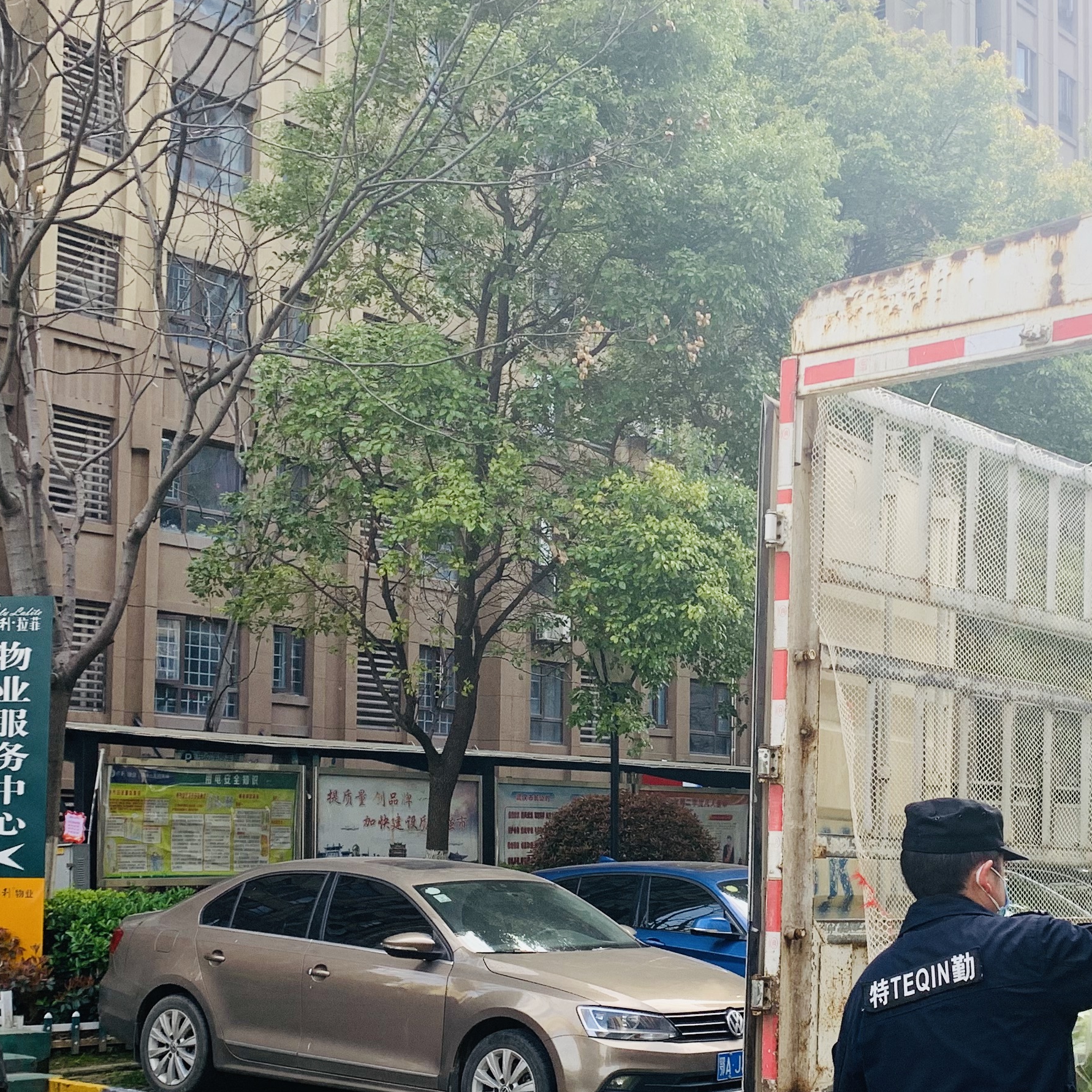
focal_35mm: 52
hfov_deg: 32.2
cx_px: 817
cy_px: 749
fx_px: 1856
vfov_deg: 32.4
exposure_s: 1/342
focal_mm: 4.25
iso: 25
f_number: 1.8
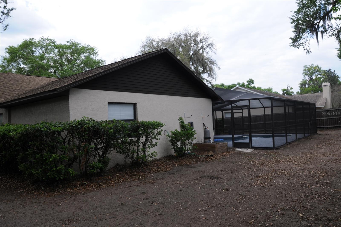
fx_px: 255
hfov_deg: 67.5
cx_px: 170
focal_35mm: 27
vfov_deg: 47.8
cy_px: 114
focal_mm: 18
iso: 200
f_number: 8
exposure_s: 1/250
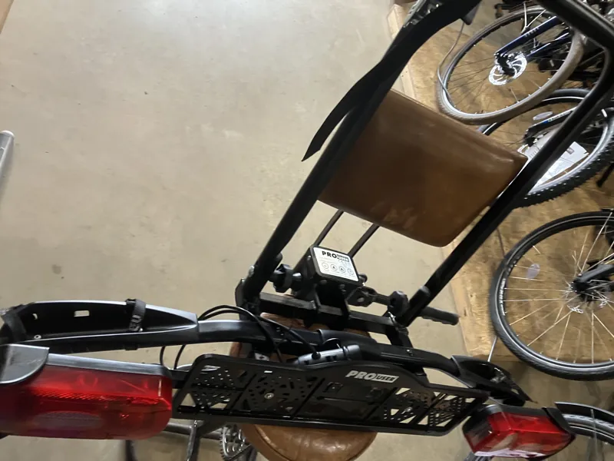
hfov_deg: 63.4
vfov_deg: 49.7
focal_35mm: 28
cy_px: 230
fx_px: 497
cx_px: 307
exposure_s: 1/33
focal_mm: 3.99
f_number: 1.8
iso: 250
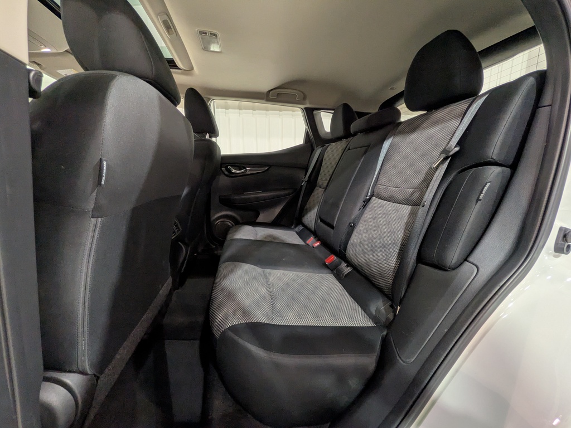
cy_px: 214
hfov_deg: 102.1
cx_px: 286
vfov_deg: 85.7
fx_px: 231
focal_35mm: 14
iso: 119
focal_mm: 1.83
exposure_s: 1/25
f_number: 2.2
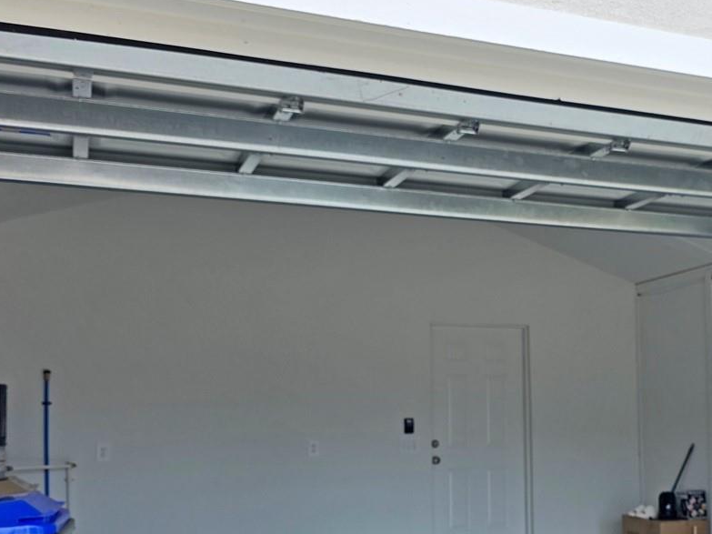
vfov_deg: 30.6
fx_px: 967
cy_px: 367
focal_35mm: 47
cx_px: 545
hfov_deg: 39.2
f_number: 1.7
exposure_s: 1/2417
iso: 80
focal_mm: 6.3
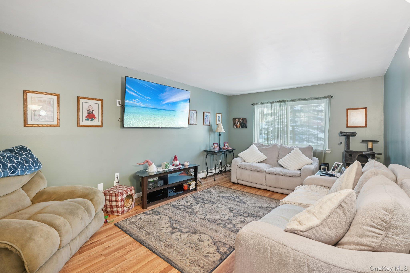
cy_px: 136
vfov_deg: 73.7
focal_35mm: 16
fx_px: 182
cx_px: 205
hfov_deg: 96.7
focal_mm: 16
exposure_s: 1/2
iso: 400
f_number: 8
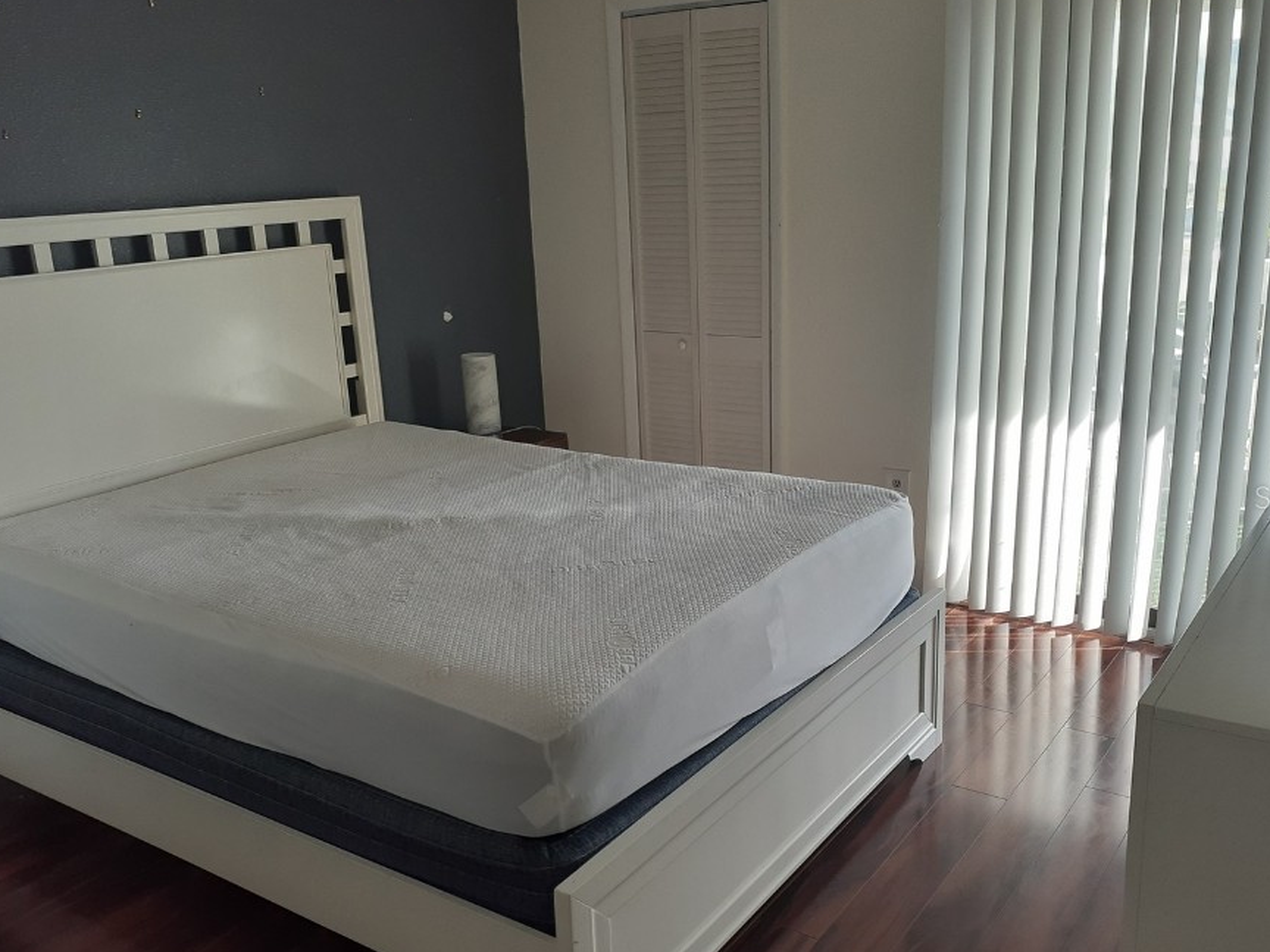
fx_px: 1174
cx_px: 641
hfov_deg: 56.8
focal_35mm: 32
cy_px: 497
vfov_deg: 44.1
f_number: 1.9
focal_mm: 3.6
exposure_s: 1/60
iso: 40
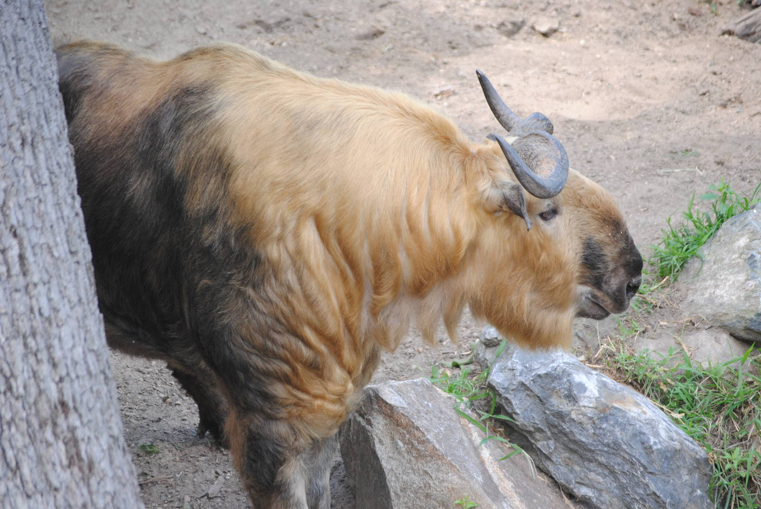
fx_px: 3809
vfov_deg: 7.7
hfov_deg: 11.4
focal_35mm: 180
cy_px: 254
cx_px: 380
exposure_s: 1/80
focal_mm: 120
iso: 200
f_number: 4.8
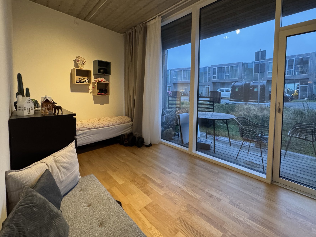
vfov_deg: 77.7
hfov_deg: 94.2
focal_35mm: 16
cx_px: 174
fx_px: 146
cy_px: 102
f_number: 2.2
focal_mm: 2.22
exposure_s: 1/50
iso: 800
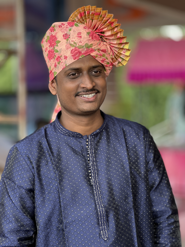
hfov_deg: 19.1
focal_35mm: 77
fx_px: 549
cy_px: 124
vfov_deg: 25.3
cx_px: 92
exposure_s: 1/121
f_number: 2.8
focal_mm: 9
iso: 80
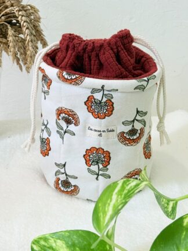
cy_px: 126
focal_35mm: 48
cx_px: 94
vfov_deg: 39.7
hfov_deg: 30.3
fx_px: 348
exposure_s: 1/60
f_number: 1.78
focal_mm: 6.76
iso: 100
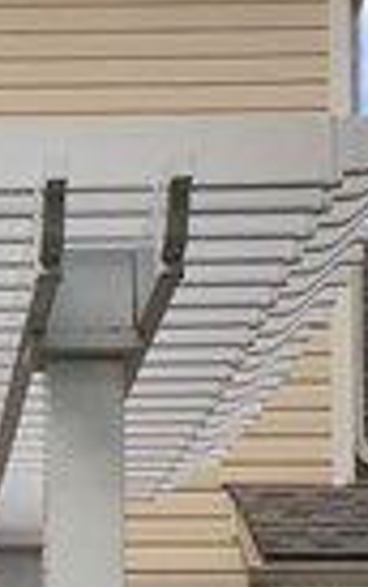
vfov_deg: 9.1
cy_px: 651
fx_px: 3663
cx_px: -578
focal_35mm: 229
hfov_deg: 5.5
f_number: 2.2
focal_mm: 4.15
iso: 32
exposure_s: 1/590
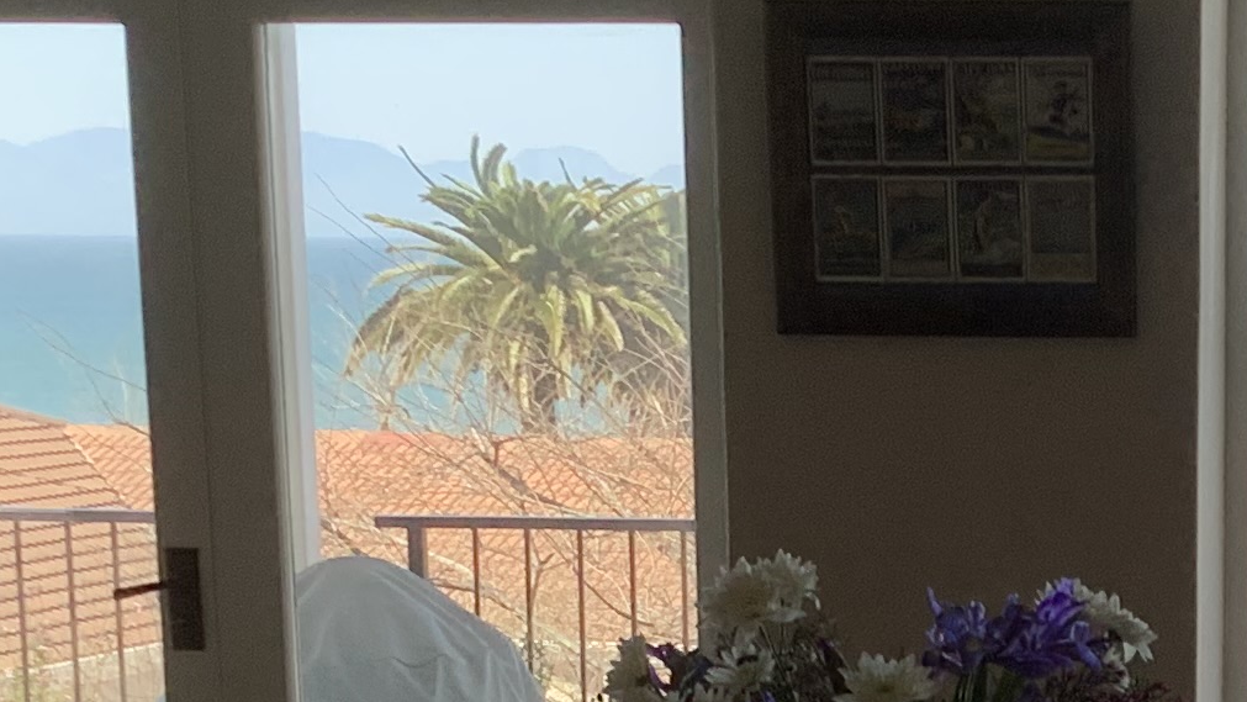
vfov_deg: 10.8
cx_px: 1357
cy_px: 1012
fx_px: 3605
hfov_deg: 18.9
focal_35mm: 109
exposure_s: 1/179
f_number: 2.4
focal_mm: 3.3
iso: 25
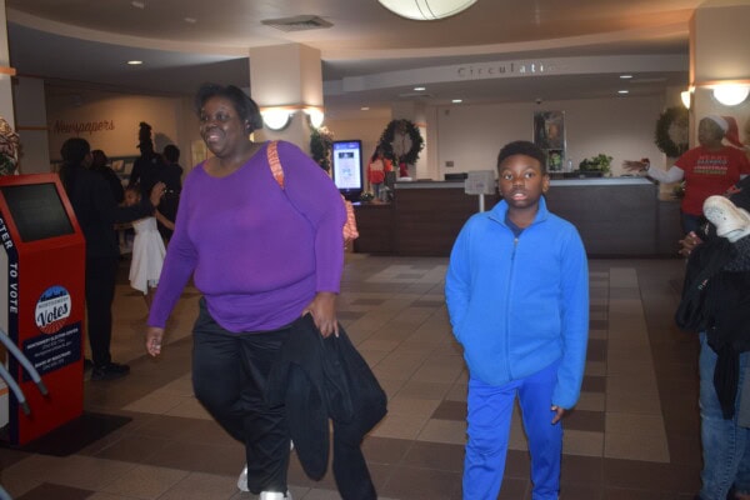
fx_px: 687
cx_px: 375
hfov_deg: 57.2
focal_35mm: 33
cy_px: 250
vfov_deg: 40.0
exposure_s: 1/60
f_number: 3.8
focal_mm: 22
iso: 800
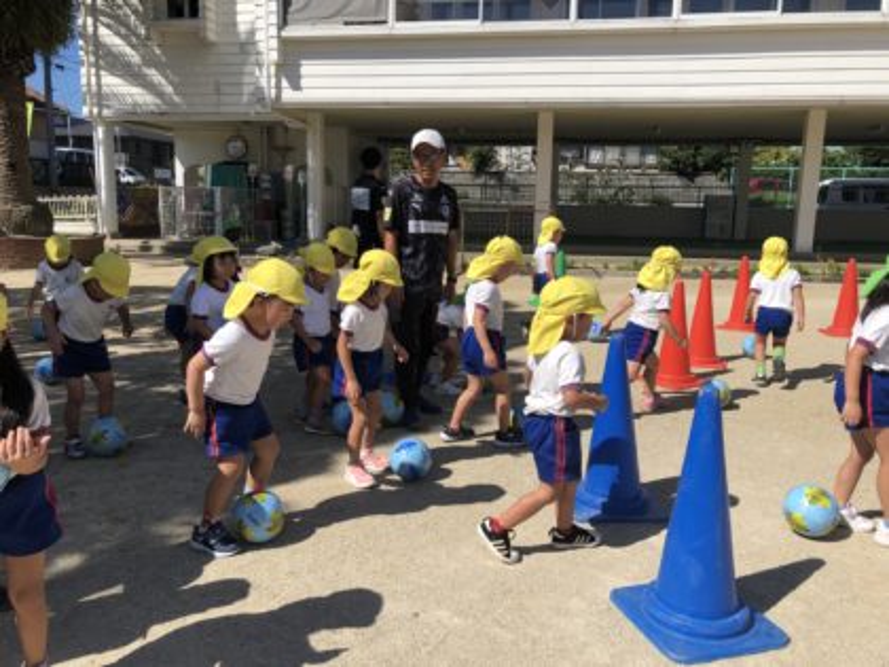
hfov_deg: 63.4
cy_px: 334
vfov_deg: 49.7
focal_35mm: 28
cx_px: 444
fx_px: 719
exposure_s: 1/2525
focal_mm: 3.99
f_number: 1.8
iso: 20
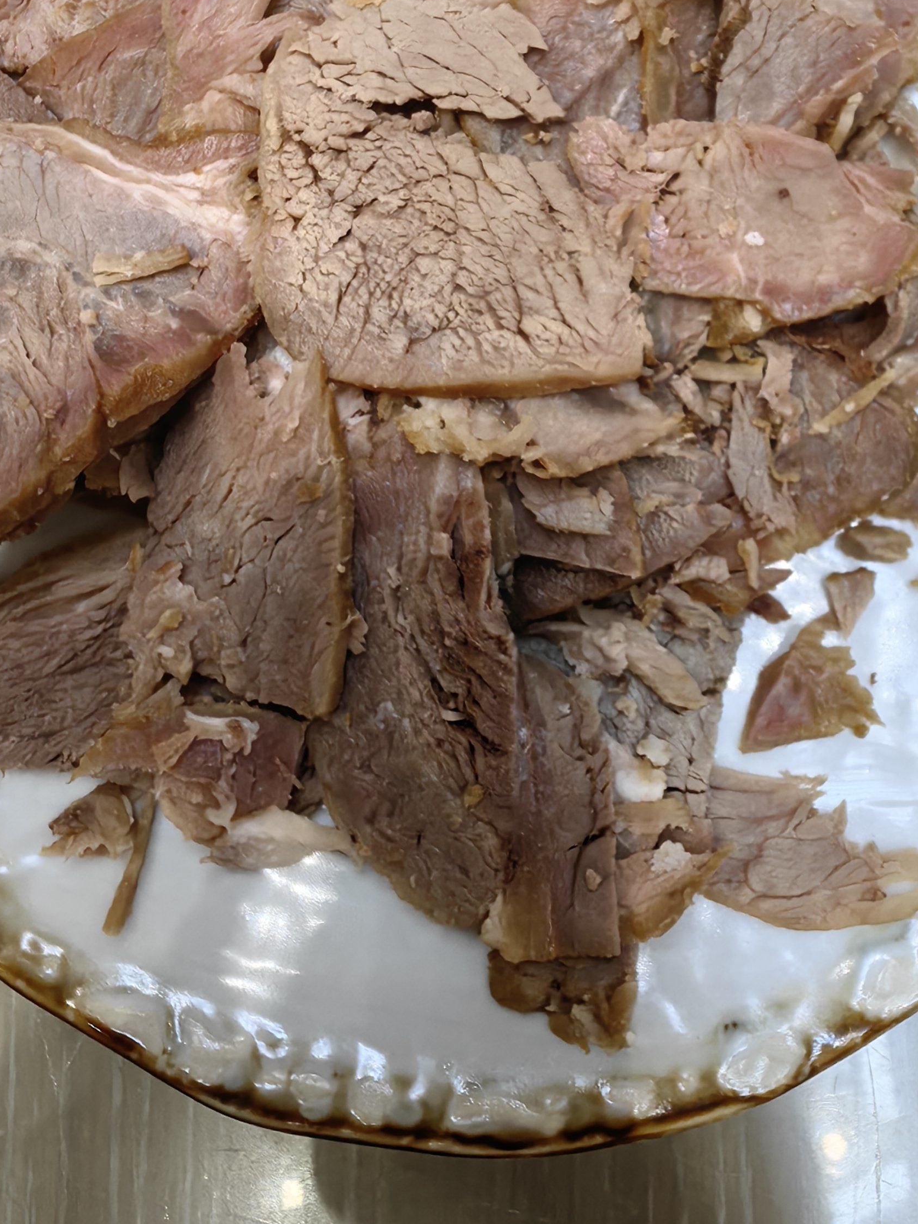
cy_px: 556
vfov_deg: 55.3
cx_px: 480
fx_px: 1167
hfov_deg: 42.9
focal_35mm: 33
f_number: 2.2
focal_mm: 1.76
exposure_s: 1/100
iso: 200
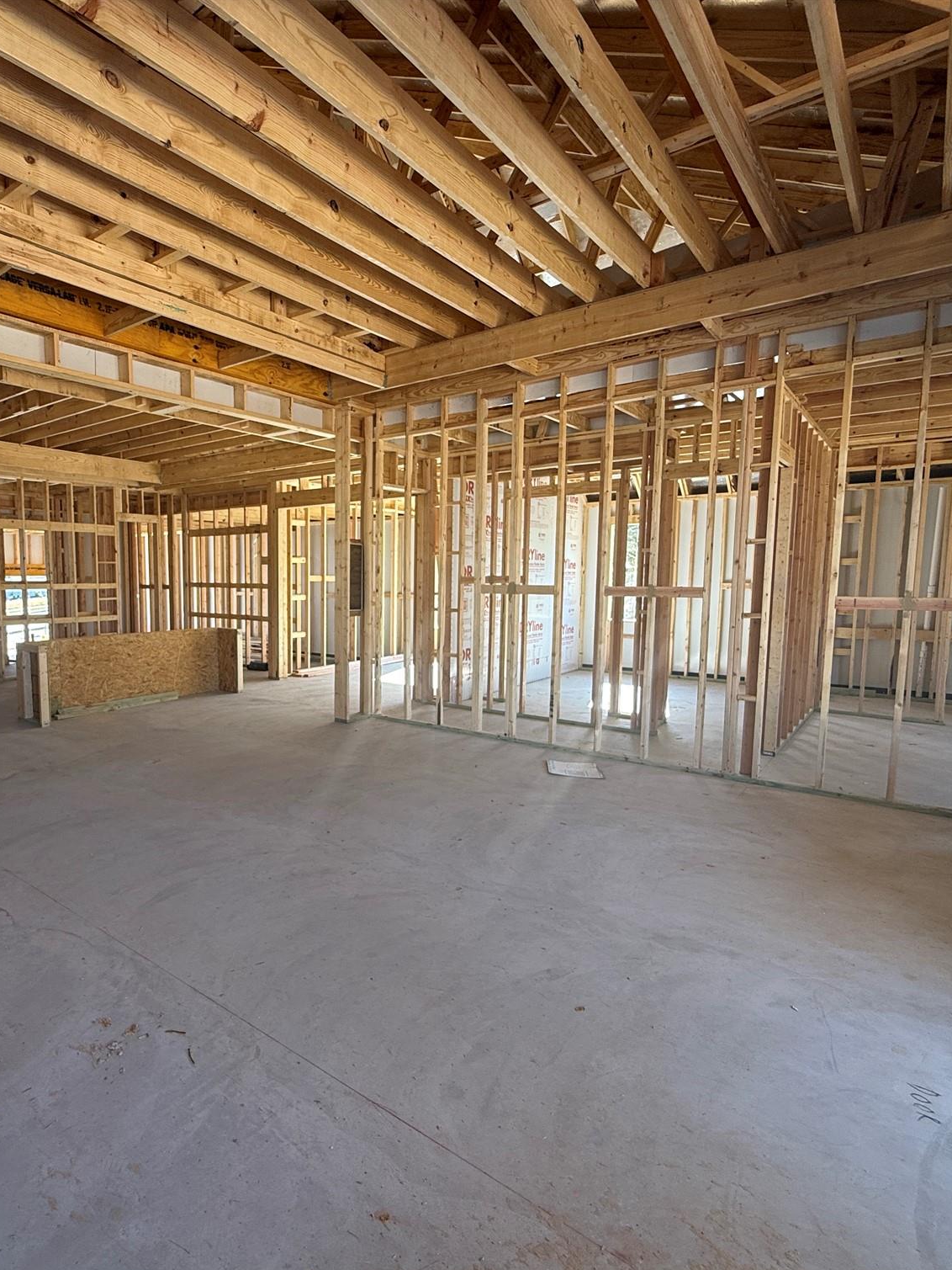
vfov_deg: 84.7
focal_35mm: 19
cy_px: 645
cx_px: 327
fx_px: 697
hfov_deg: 67.0
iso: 64
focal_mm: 2.22
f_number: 2.2
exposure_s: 1/99
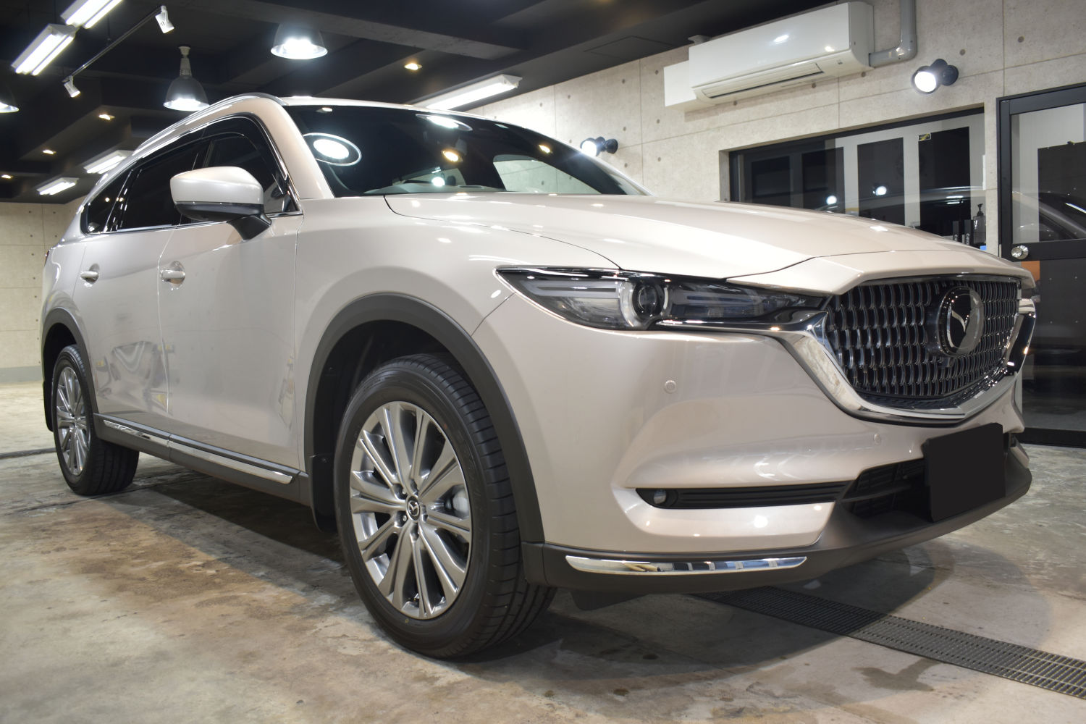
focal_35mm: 32
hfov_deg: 59.5
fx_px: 950
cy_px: 362
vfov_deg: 41.7
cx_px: 543
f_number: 3.8
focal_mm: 21
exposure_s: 1/50
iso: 400
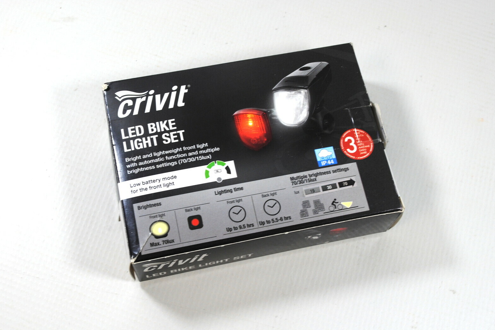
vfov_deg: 25.3
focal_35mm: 54
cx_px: 248
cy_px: 168
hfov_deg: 37.2
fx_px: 736
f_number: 8
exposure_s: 1/60
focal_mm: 35
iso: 200
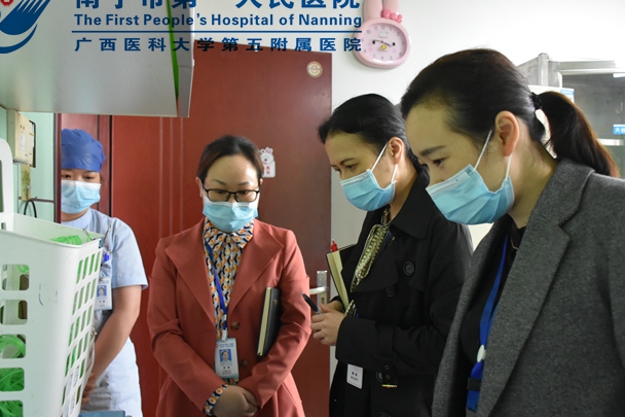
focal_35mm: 32
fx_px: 555
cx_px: 315
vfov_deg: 41.1
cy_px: 221
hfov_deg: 58.7
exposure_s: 1/60
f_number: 4
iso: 3200
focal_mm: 18
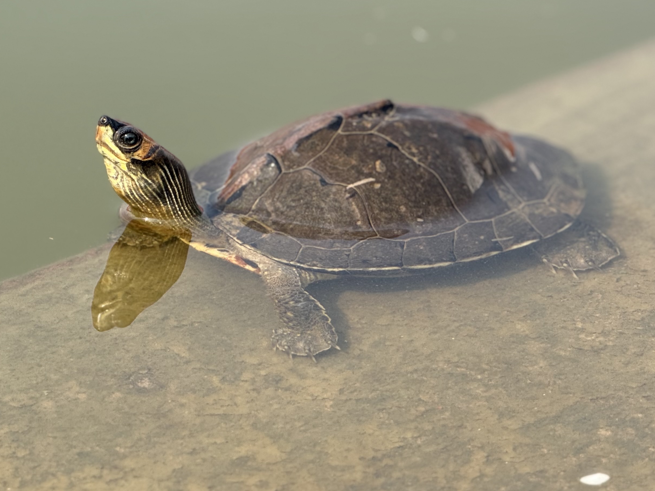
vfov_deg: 7.5
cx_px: 355
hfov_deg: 9.9
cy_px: 227
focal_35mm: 199
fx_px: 3766
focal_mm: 15.66
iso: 50
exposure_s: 1/529
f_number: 2.8
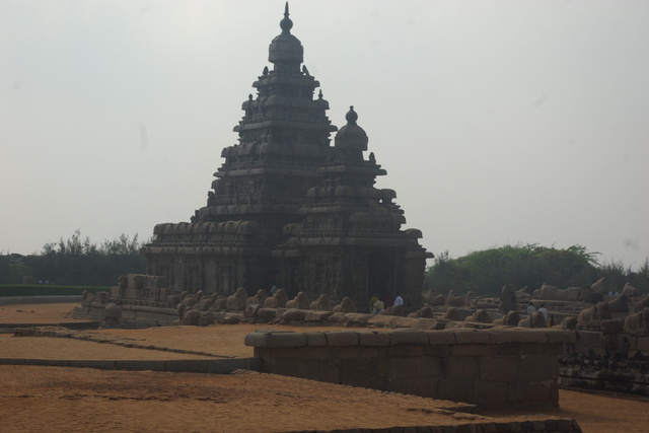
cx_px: 324
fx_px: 1488
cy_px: 216
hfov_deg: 24.6
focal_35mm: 82
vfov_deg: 16.6
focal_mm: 55
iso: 100
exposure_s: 1/125
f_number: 8
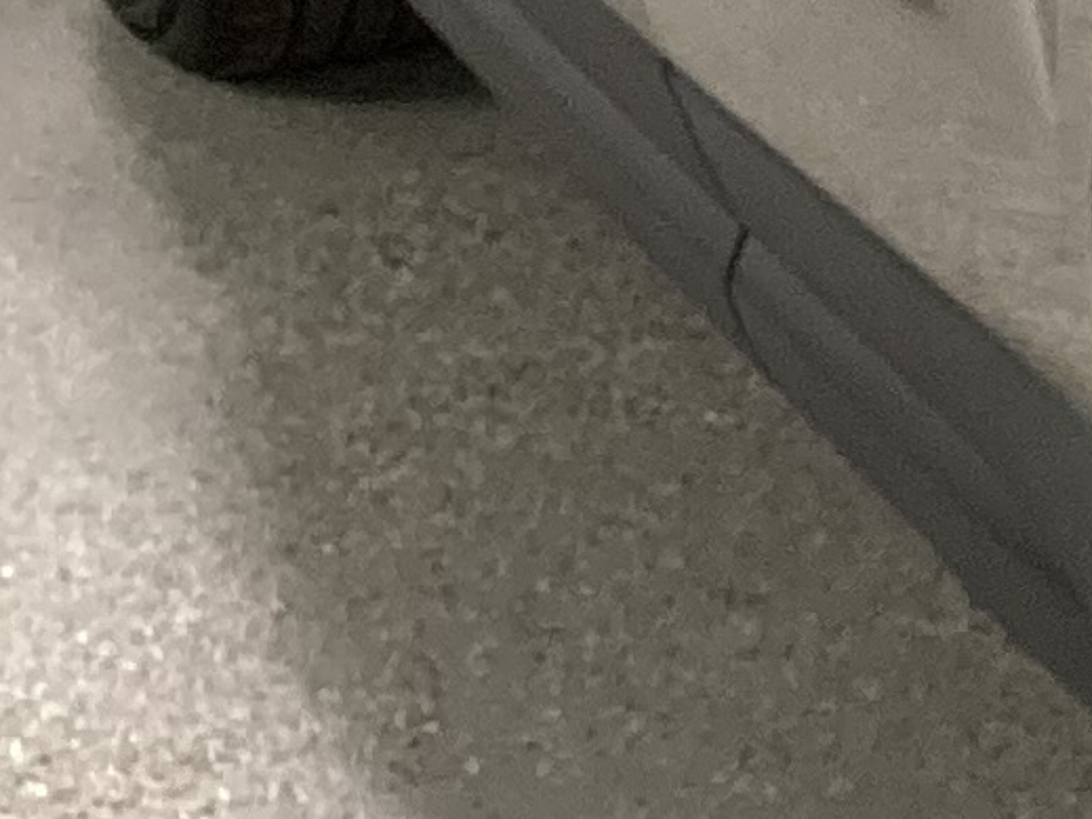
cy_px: -324
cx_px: 3007
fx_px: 6150
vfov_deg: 7.5
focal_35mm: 195
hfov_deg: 8.8
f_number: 2.4
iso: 250
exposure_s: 1/50
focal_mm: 3.3
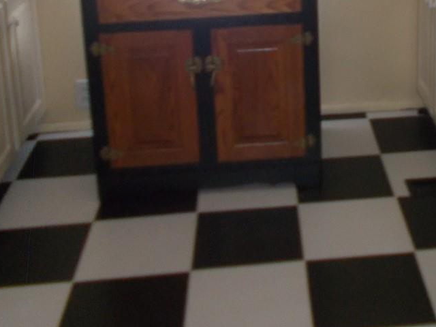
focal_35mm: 65
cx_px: 352
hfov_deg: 29.1
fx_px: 819
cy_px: -44
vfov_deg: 21.3
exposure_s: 1/25
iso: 200
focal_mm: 4.6
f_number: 3.2
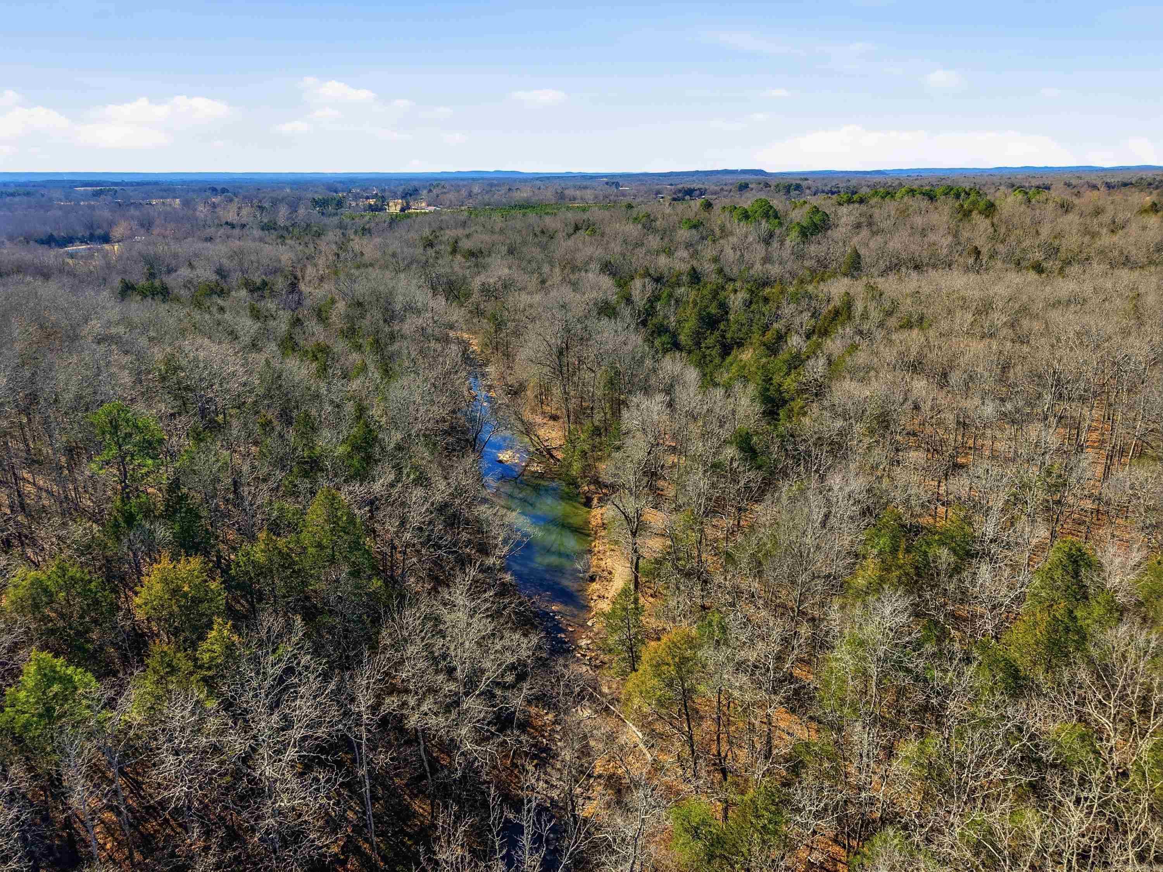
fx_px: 806
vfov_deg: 56.8
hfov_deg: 71.6
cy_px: 436
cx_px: 582
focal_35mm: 24
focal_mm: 8.7
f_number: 1.8
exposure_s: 1/6400
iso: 350
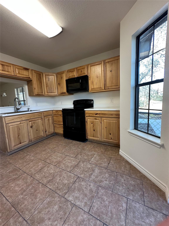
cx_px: 84
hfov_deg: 85.7
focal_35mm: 14
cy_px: 113
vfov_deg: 102.1
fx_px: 91
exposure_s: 1/60
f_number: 2.2
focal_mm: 2.22
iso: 200
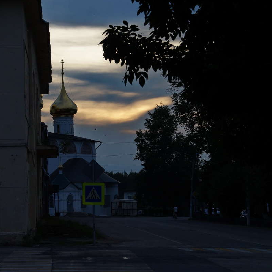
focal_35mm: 105
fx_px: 933
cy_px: 136
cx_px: 84
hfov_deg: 16.5
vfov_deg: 16.6
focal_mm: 55
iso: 400
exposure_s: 1/400
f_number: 8
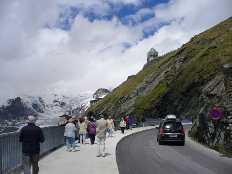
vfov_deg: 38.7
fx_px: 248
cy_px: 87
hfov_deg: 50.1
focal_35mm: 37
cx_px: 116
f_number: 5.6
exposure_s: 1/800
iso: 80
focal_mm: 6.1
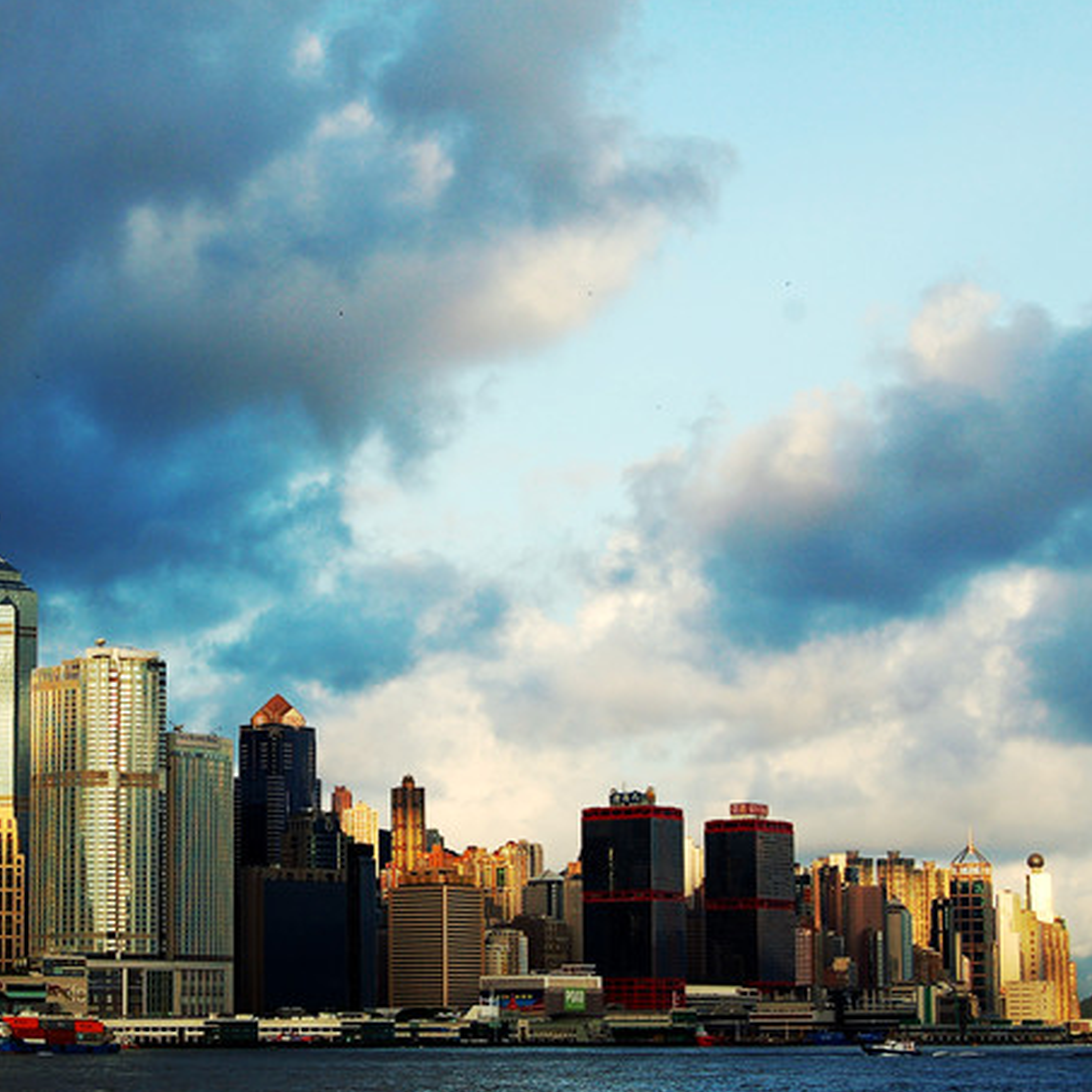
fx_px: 3212
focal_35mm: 90
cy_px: 593
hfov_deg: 19.2
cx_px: 287
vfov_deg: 19.3
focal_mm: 40
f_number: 8
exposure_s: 1/250
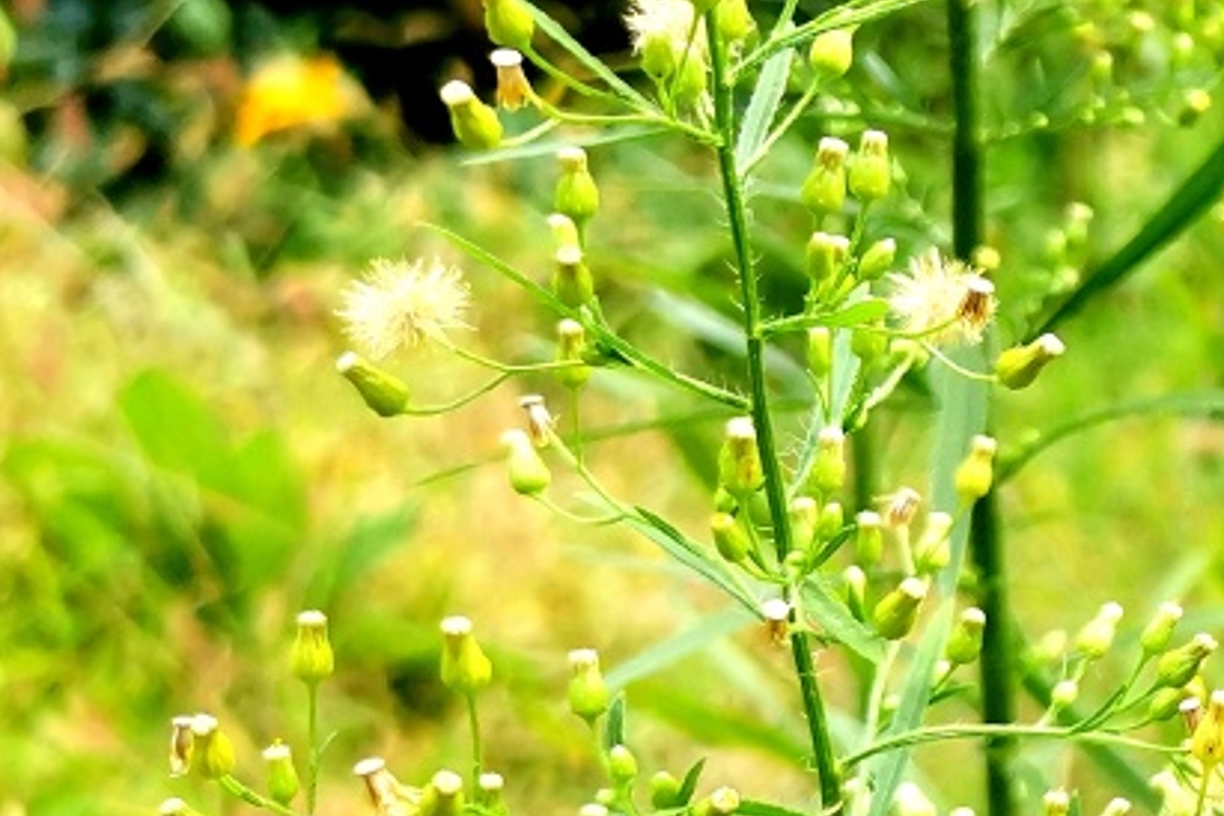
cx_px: 1730
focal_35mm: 82
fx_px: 2788
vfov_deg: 16.6
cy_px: 500
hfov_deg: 21.5
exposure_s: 1/356
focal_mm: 3.95
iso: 50
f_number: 1.8
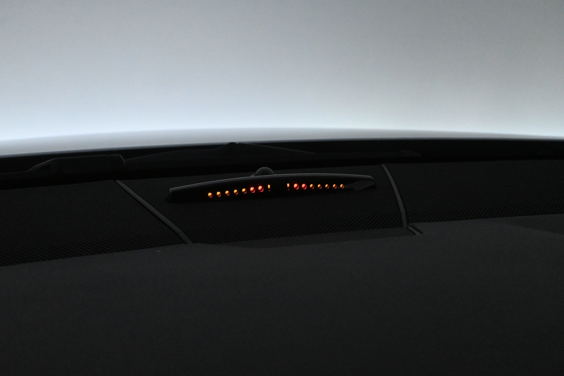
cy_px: 188
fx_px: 505
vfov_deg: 40.8
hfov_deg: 58.3
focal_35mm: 32
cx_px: 282
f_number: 8
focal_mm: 21.5
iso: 6400
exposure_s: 1/250
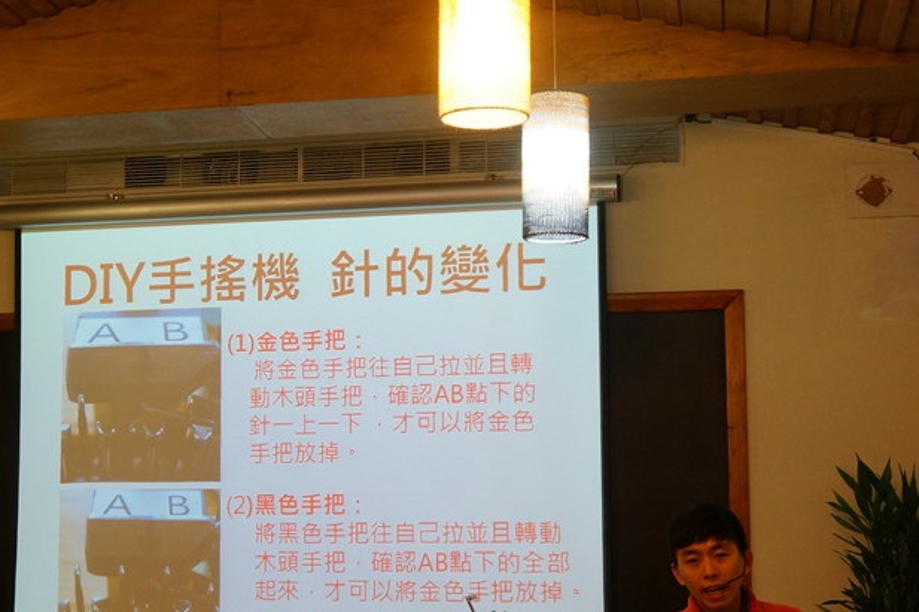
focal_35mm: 68
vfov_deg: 20.0
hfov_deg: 29.3
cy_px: 359
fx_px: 1735
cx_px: 267
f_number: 5
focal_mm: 30
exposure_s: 1/60
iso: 500
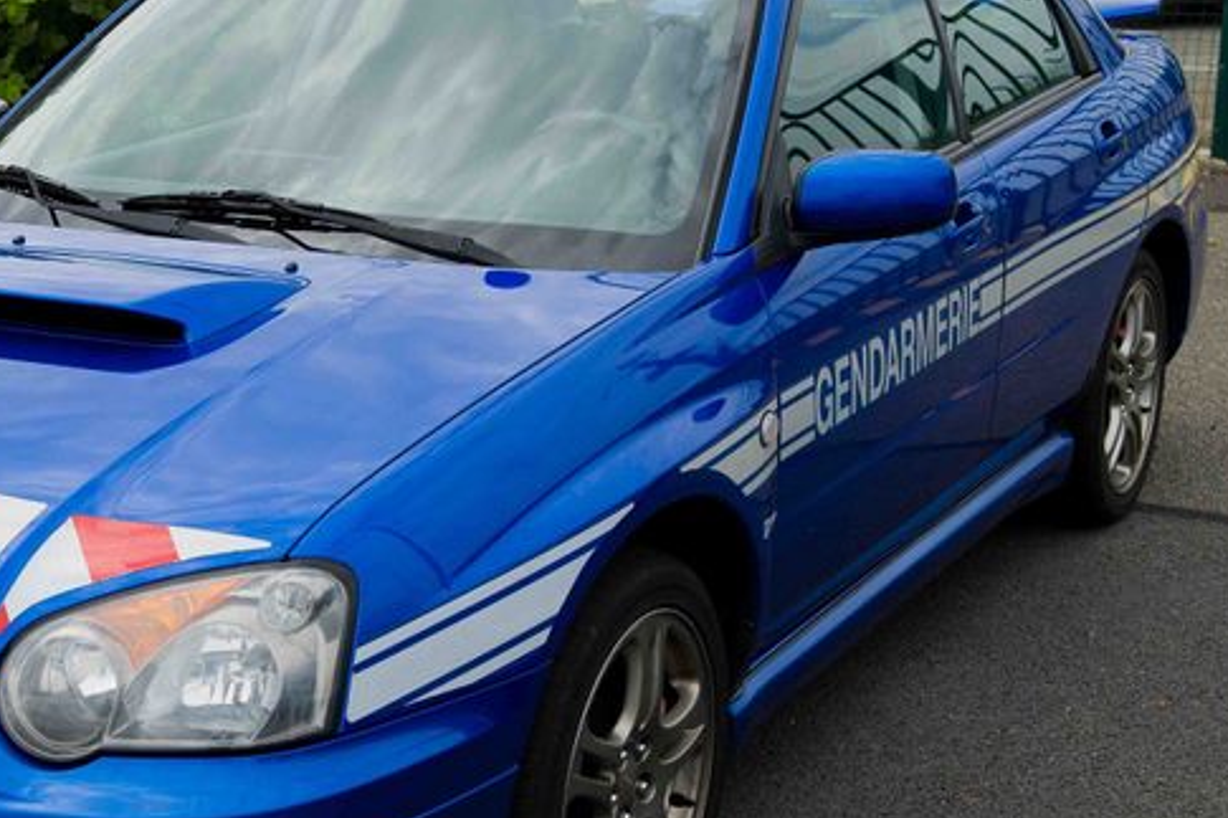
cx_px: 332
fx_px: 2250
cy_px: 467
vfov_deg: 20.6
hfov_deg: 30.1
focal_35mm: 66
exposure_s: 1/400
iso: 200
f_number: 5.6
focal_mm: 40
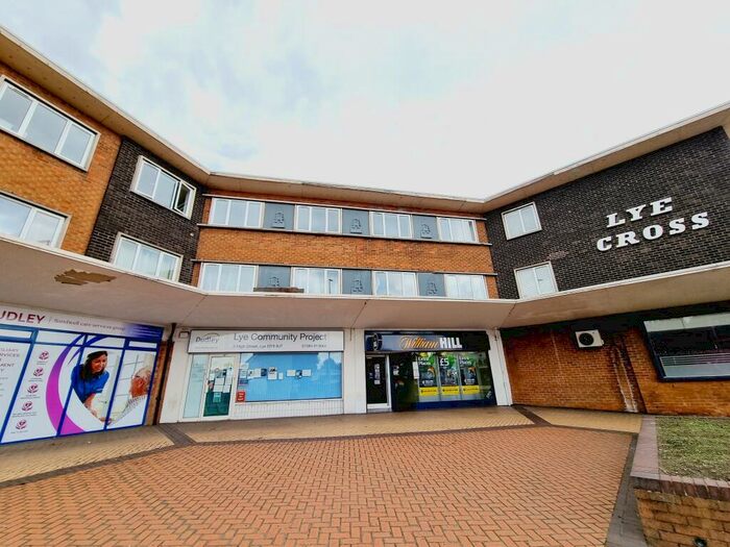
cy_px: 274
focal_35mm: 13
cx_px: 365
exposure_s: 1/598
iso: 50
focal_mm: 2.2
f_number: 2.2
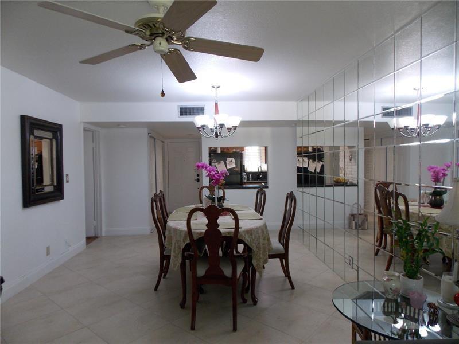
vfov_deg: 58.9
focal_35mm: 23
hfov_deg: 73.9
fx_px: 305
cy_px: 172
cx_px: 230
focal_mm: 4
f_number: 3.1
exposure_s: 1/30
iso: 160
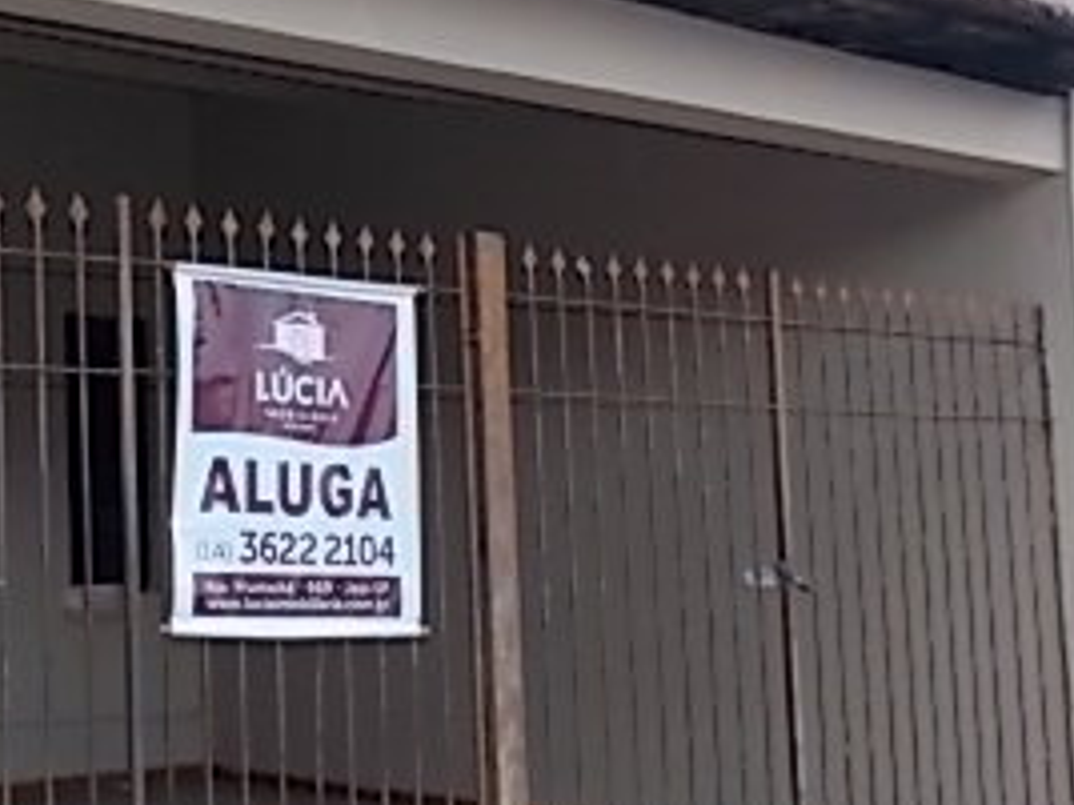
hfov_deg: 34.3
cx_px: 285
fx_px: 1706
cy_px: 449
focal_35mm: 55
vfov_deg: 26.5
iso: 80
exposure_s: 1/320
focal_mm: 4
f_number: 3.1
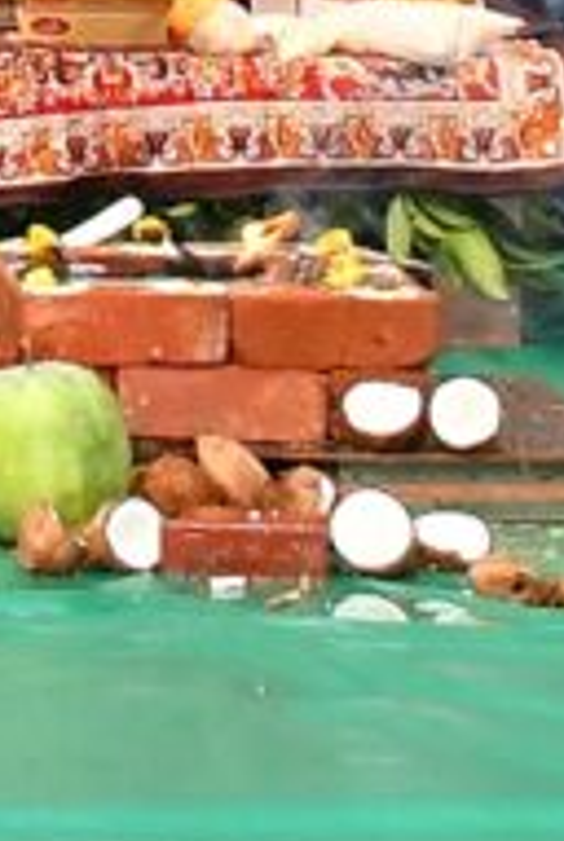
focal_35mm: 271
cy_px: -1321
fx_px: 6345
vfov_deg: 7.1
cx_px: -582
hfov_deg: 5.0
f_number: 3.5
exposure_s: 1/160
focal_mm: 18
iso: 800
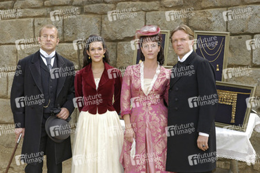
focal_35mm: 93
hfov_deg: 21.9
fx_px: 671
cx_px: 130
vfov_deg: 14.7
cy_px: 86
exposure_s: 1/125
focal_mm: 62
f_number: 9
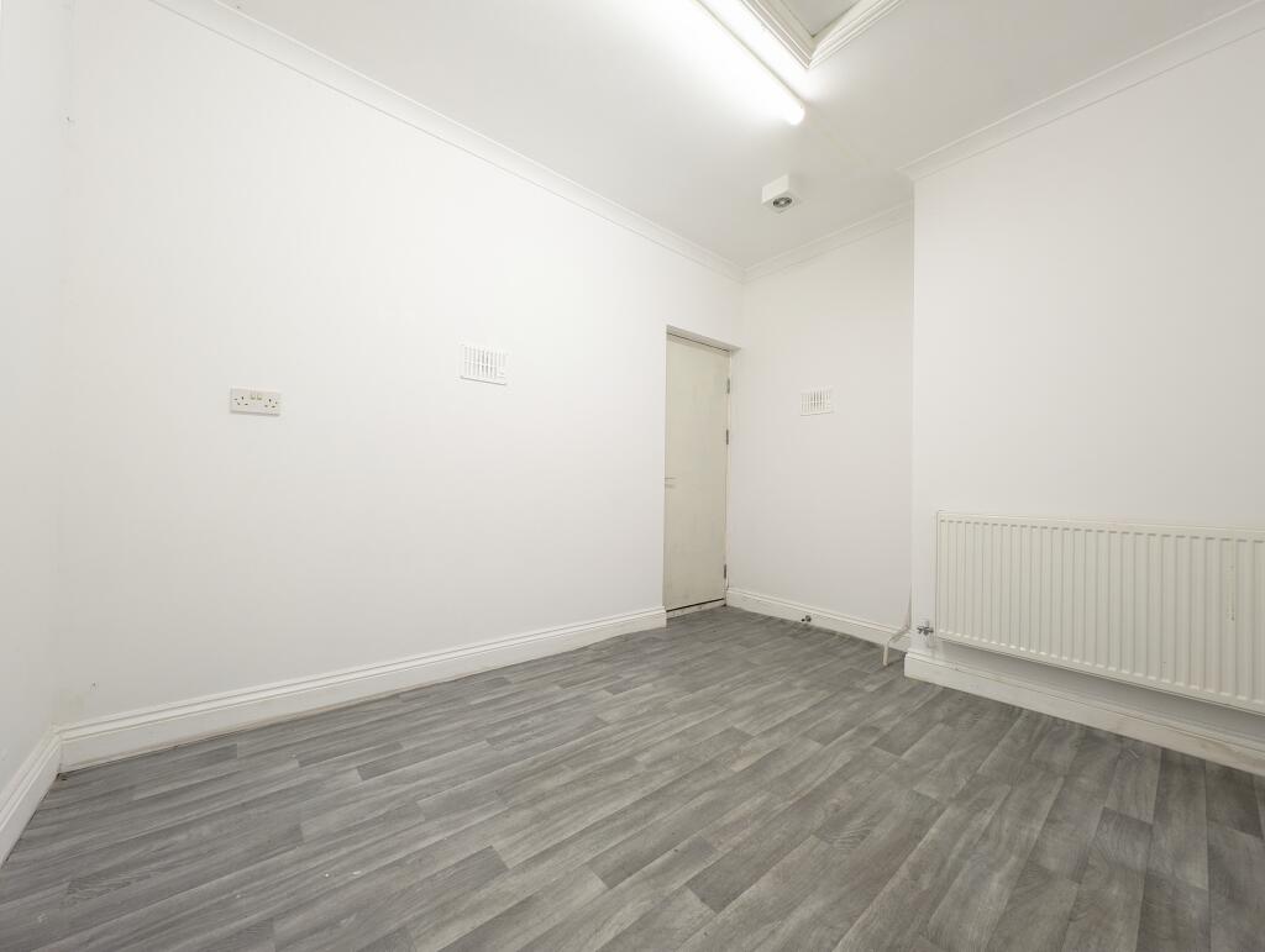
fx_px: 439
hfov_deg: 110.5
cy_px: 476
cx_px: 632
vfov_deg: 94.6
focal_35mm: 12
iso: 47
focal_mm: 2.23
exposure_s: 1/20
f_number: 1.95
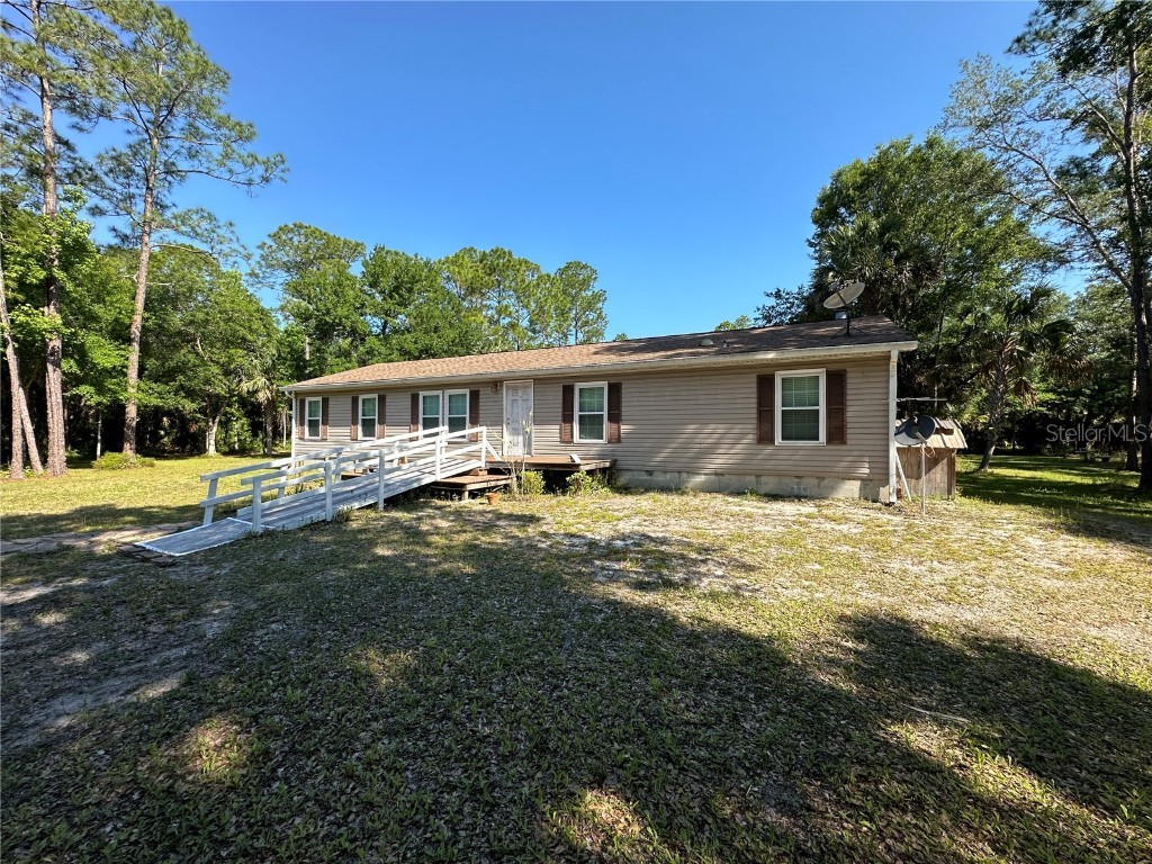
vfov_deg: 85.7
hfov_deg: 102.1
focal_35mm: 14
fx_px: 466
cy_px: 432
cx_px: 576
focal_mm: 2.22
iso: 50
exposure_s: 1/955
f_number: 2.2
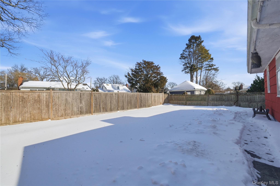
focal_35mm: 13
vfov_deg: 85.4
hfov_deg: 108.3
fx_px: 101
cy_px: 93
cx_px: 140
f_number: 8
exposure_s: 1/8000
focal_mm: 13
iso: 500
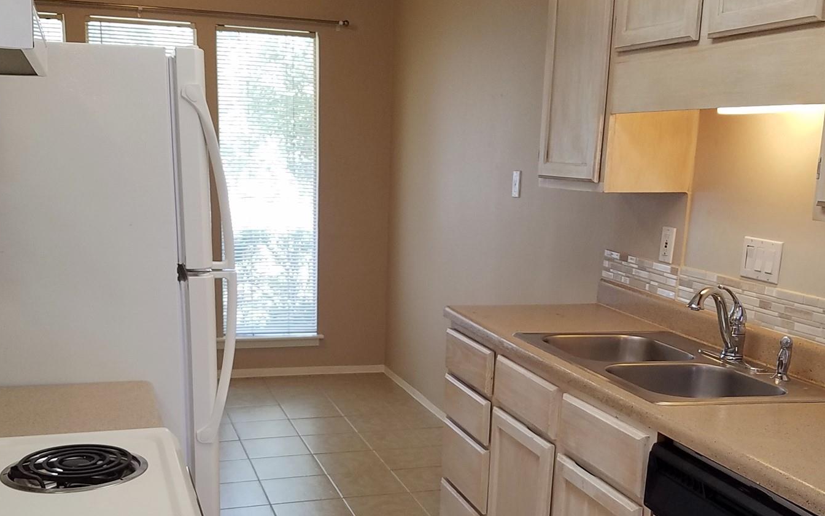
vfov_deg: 30.3
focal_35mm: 42
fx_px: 944
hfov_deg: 47.2
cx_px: 433
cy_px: 350
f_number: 1.7
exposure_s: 1/60
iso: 64
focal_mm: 4.2
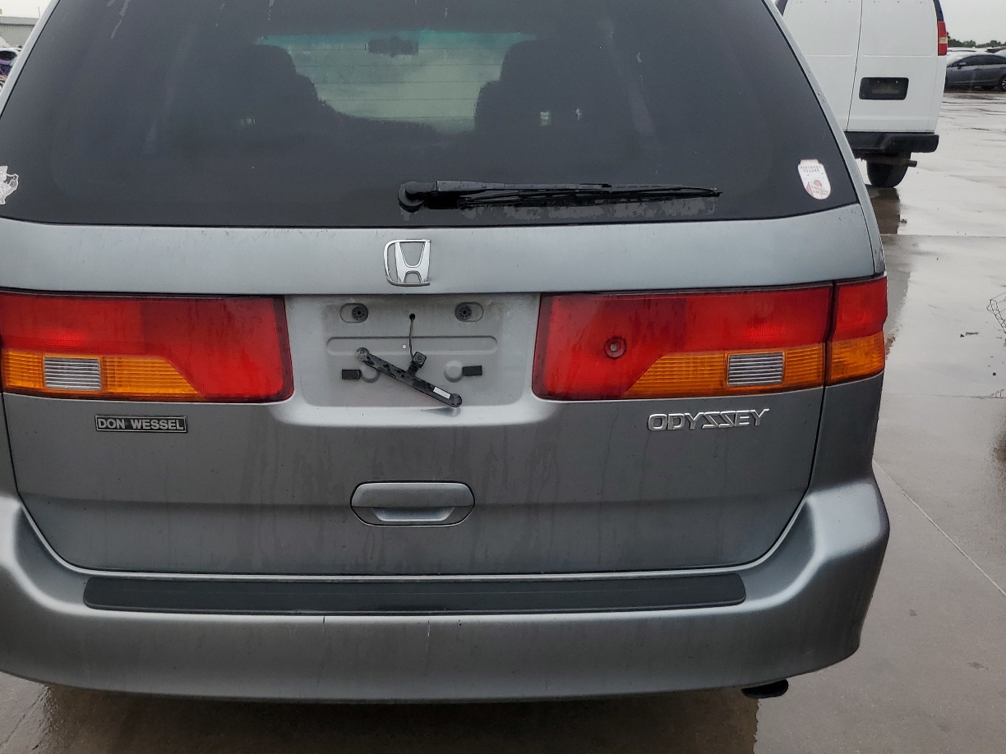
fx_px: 988
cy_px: 360
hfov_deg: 53.5
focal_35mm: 34
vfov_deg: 41.8
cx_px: 398
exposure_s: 1/227
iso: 50
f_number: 1.5
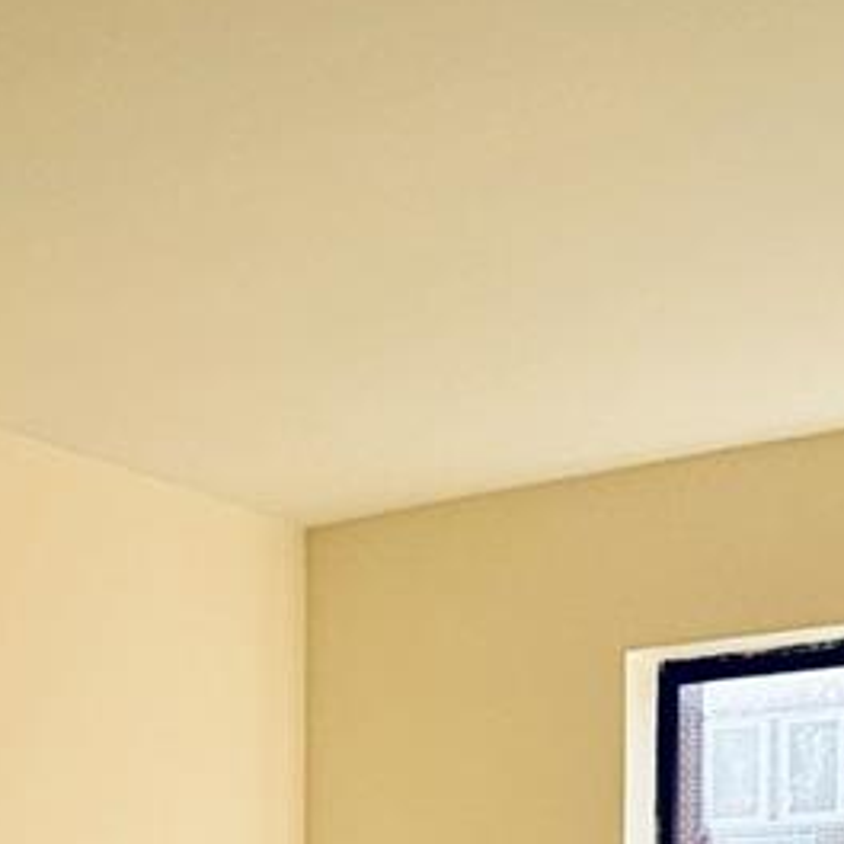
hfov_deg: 23.7
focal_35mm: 72
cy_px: 1106
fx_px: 1986
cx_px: 179
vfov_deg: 21.6
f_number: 2.2
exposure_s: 1/277
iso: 50
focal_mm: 2.22
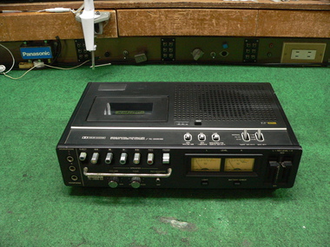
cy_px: 124
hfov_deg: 51.4
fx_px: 343
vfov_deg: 39.7
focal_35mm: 36
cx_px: 165
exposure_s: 1/8
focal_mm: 6
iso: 200
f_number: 2.8
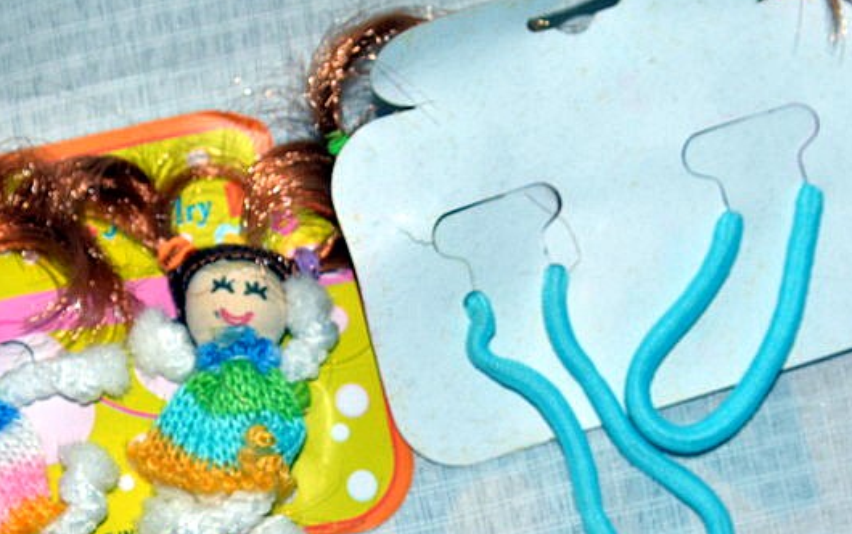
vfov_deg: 10.9
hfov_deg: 17.4
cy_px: 335
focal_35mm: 120
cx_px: 395
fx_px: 2788
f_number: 8
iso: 800
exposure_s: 1/200
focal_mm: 52
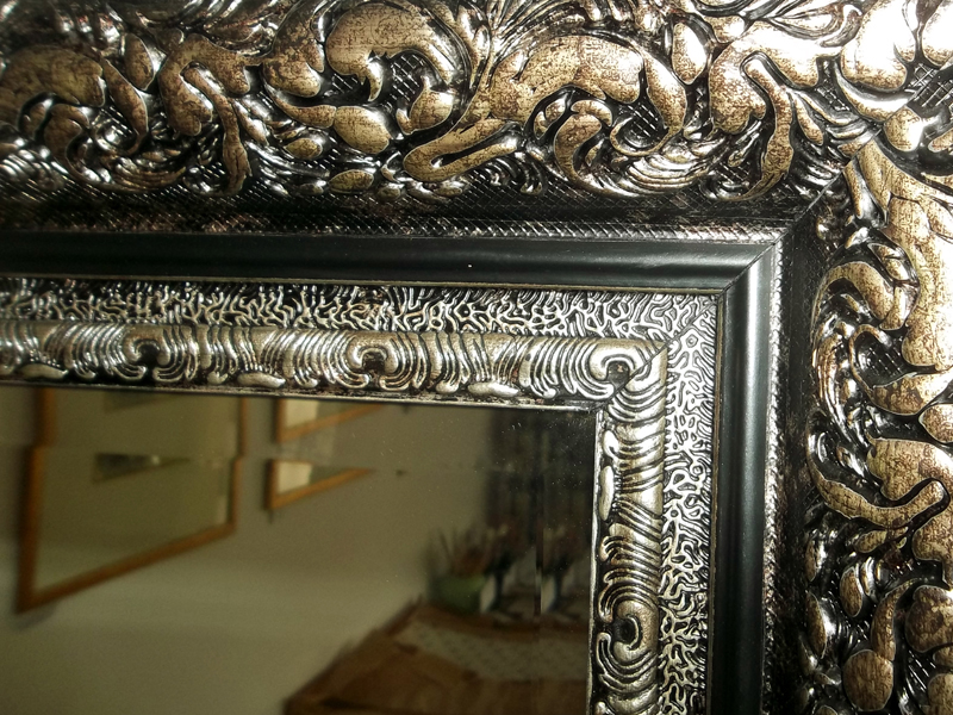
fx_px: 743
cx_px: 476
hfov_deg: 65.3
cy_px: 358
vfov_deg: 51.4
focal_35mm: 27
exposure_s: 1/30
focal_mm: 4.9
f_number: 3.5
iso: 80
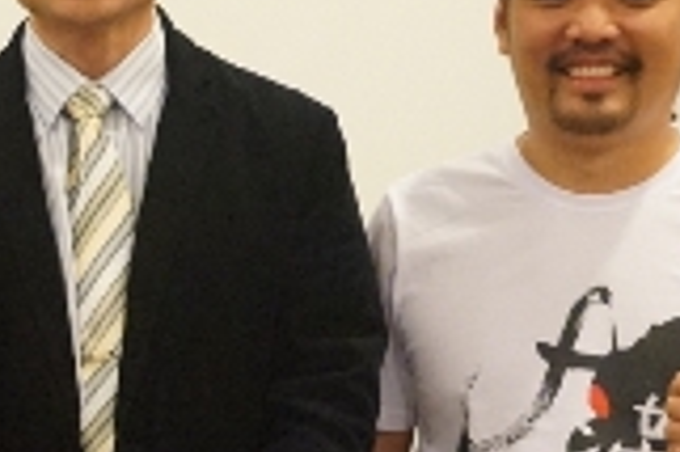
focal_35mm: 153
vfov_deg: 8.9
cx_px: -256
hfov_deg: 12.9
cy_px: 477
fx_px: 2887
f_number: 4
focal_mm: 30
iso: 6400
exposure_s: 1/60
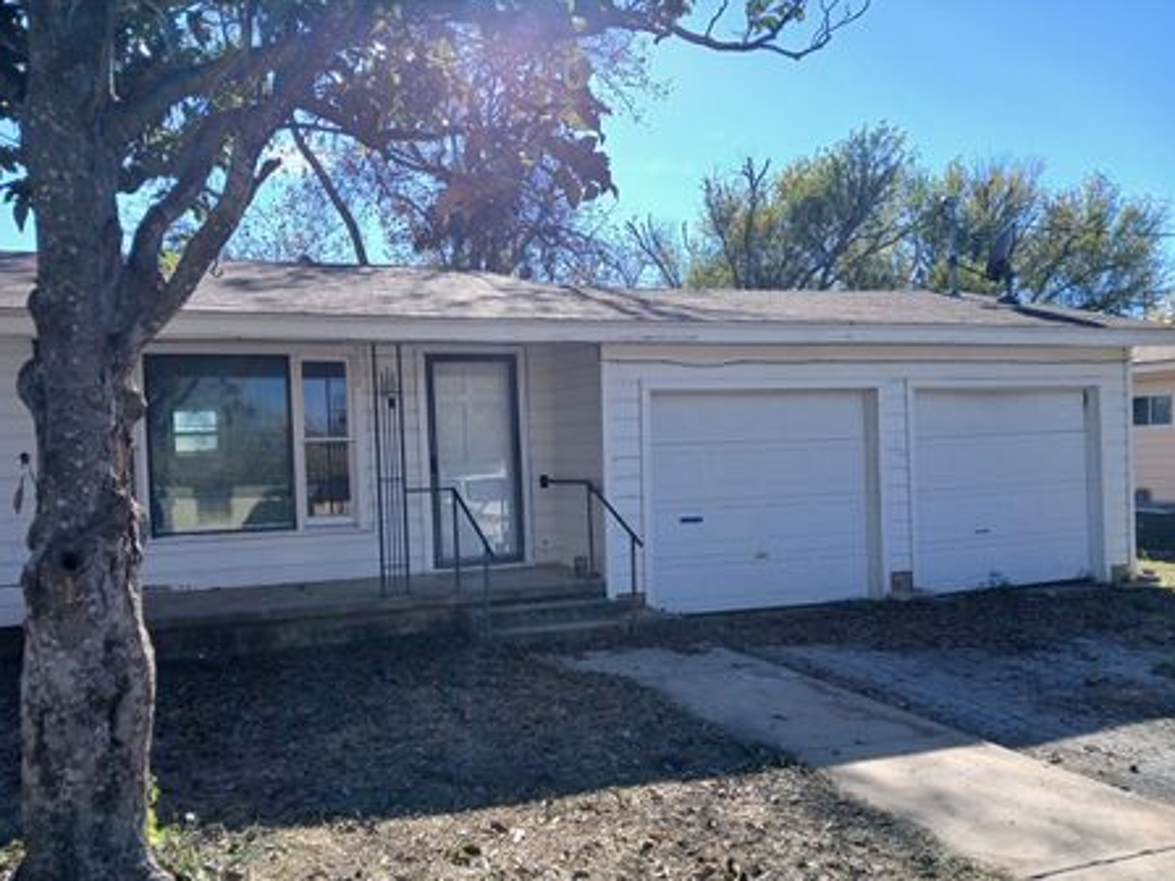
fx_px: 984
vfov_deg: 48.2
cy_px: 481
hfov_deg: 61.6
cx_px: 540
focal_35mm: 29
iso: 20
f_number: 1.8
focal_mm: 3.98
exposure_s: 1/360
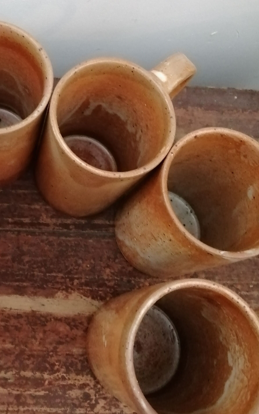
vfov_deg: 48.5
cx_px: 46
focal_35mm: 40
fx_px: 452
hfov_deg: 31.0
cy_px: 141
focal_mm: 3.46
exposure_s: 1/14.3
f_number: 1.8
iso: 800
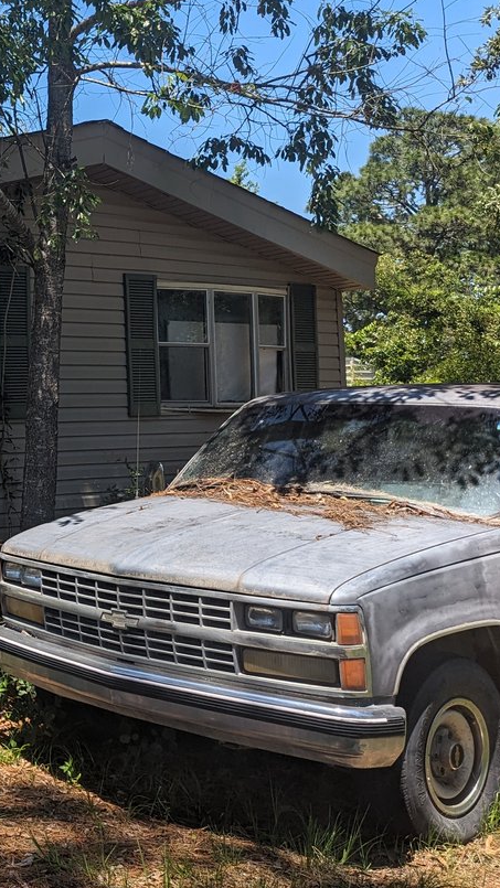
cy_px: 373
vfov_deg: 42.0
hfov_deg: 20.7
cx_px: -261
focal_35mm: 49
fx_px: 1155
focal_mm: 6.81
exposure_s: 1/1316
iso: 45
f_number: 1.85
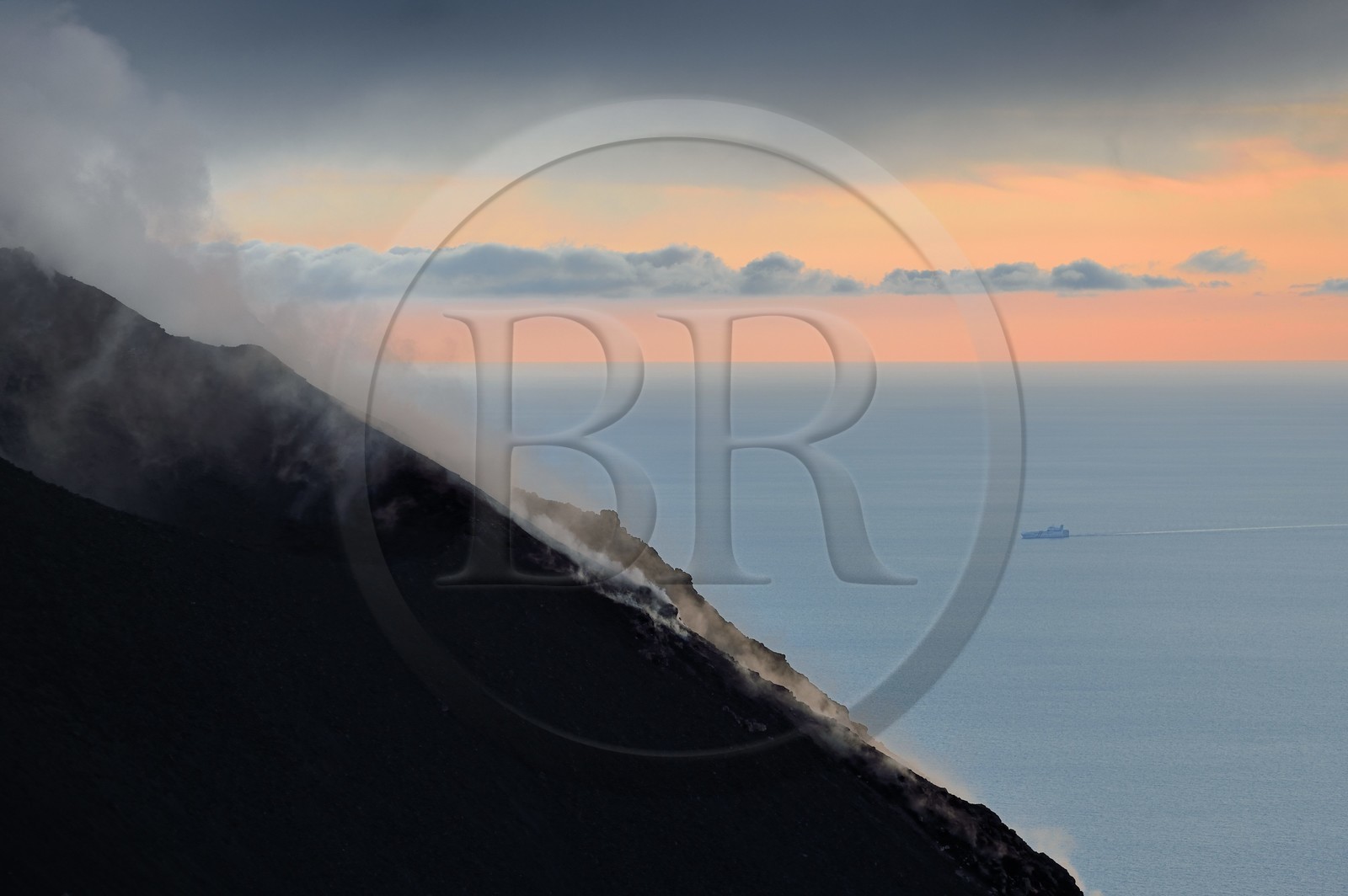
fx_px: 5238
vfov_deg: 9.8
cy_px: 448
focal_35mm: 140
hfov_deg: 14.7
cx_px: 674
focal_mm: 140
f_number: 3.5
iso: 200
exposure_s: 1/640
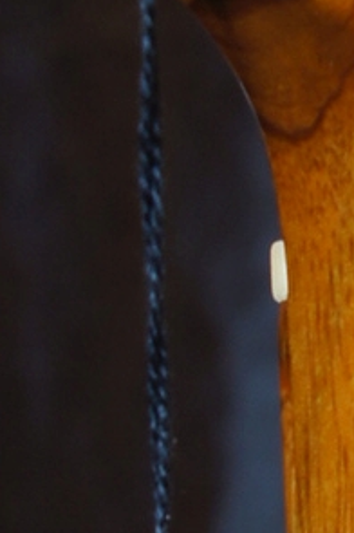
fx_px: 6889
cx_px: 721
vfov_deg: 4.4
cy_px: 289
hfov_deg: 2.9
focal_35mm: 466
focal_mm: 40
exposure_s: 1/4
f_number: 5.6
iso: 100
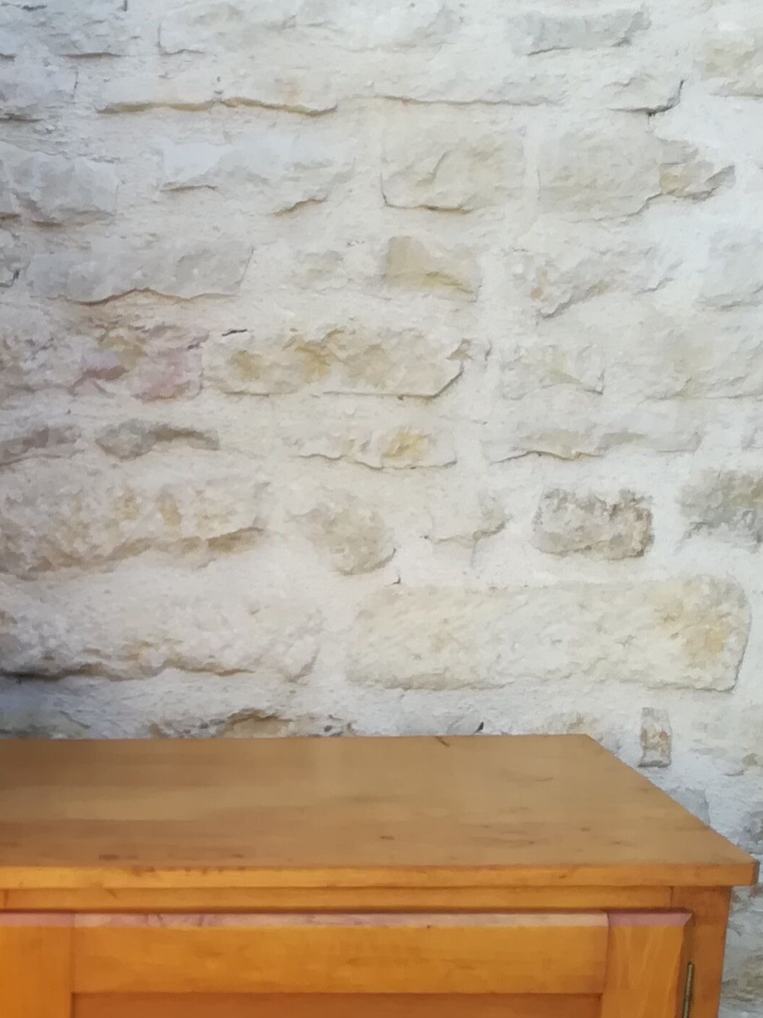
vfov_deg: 26.1
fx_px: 2145
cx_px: -149
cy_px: 829
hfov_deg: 19.1
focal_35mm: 73
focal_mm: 3.83
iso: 50
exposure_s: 1/100
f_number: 2.2
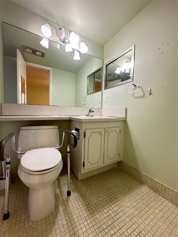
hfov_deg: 85.7
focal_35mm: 14
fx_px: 96
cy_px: 118
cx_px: 89
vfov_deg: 102.1
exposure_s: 1/60
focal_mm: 2.22
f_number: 2.2
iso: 200
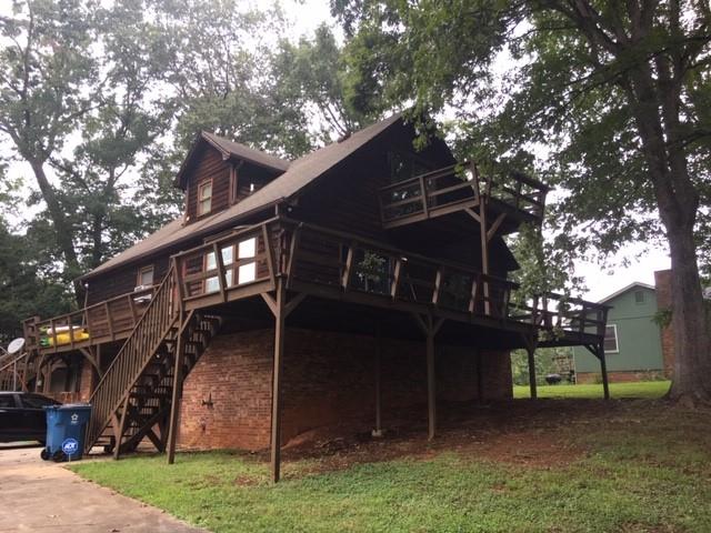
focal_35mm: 29
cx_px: 356
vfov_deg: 48.2
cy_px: 266
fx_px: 596
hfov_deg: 61.7
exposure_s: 1/120
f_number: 2.2
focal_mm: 4.15
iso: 40
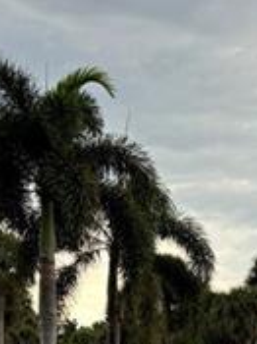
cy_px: 515
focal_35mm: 114
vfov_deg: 15.9
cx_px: 471
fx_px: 1130
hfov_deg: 11.9
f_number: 1.6
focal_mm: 5.96
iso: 50
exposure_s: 1/406
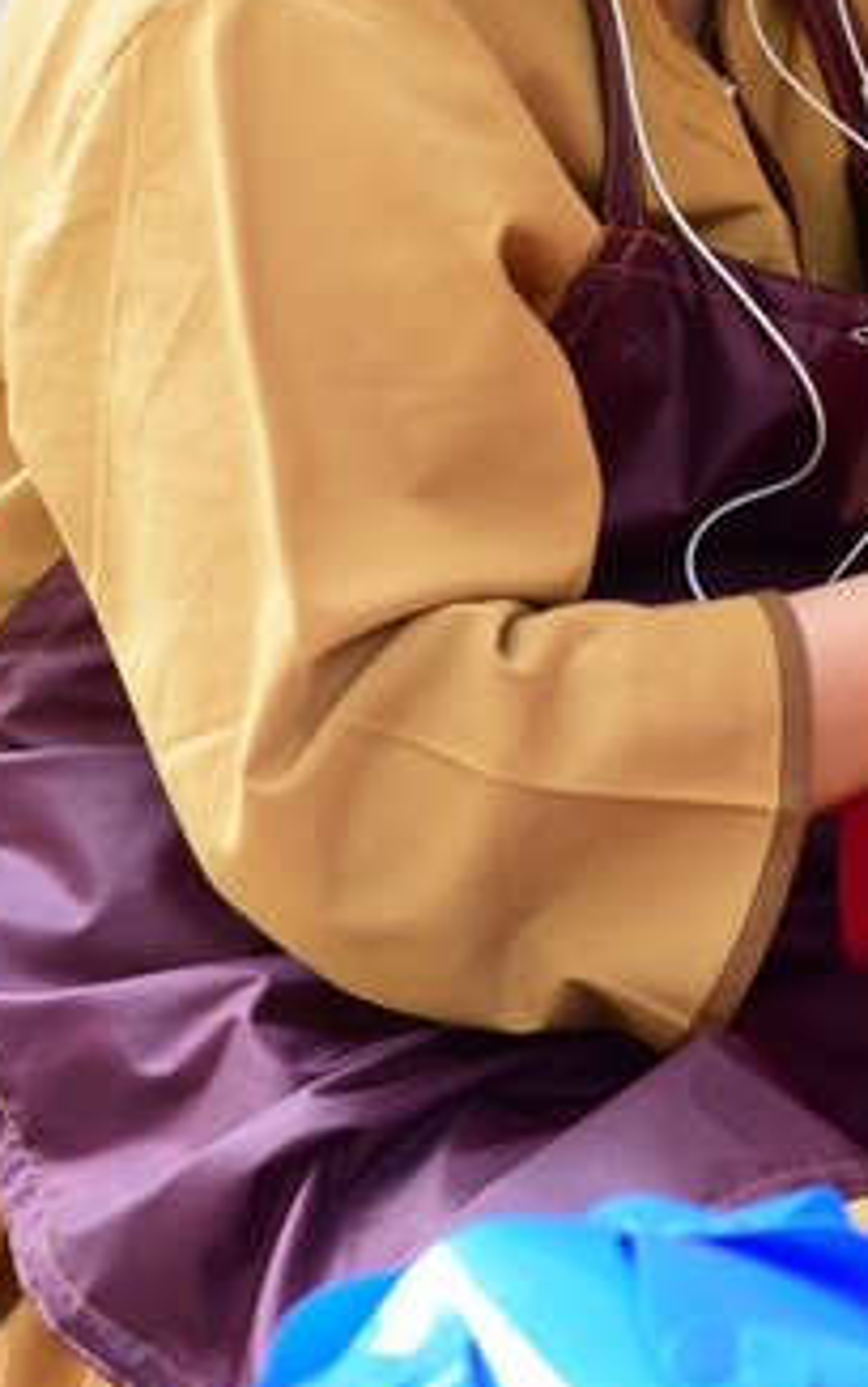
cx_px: 864
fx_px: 7677
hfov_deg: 6.5
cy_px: 179
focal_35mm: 203
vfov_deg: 10.3
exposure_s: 1/50
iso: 200
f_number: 5.6
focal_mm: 100
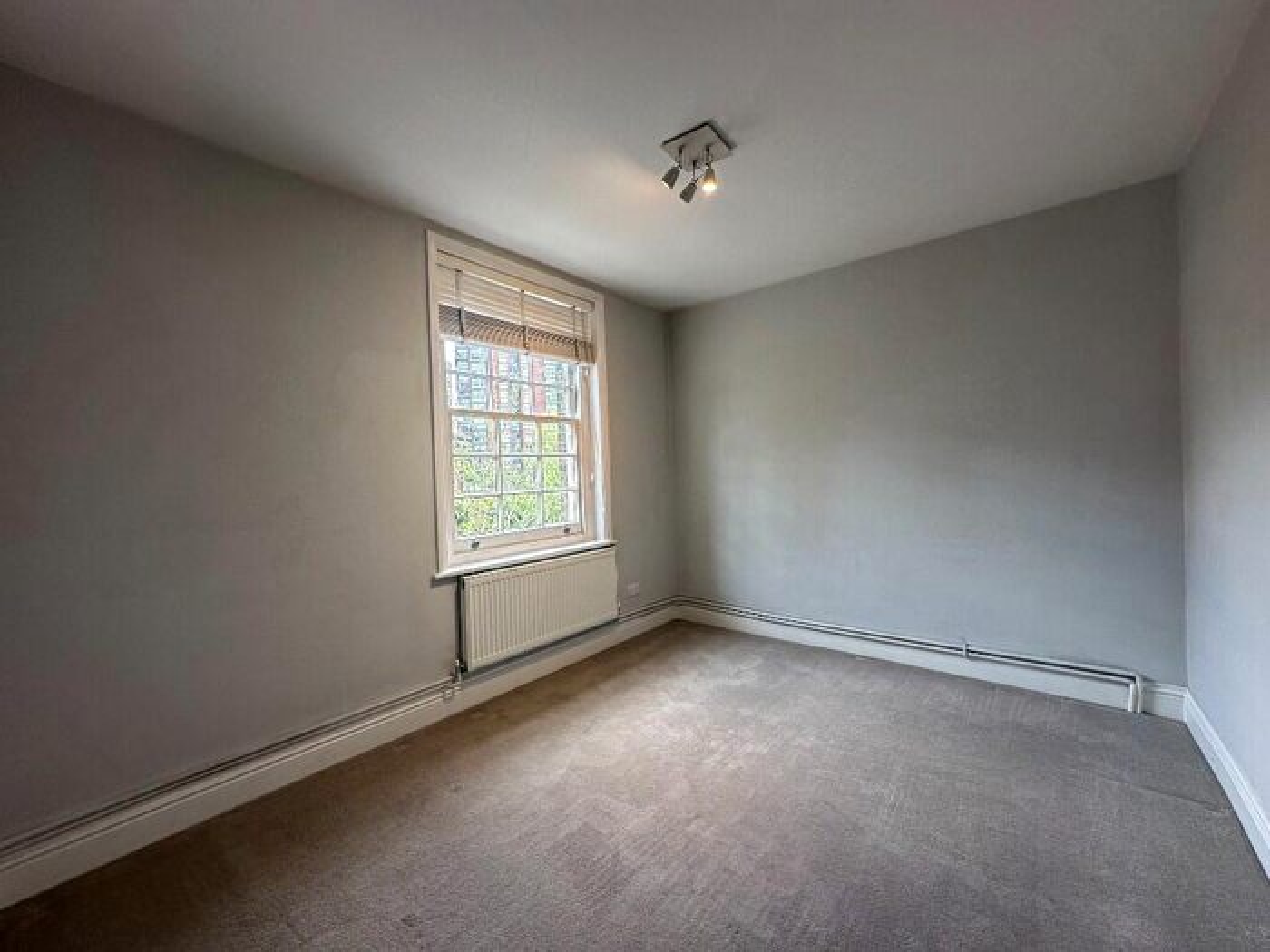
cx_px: 635
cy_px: 476
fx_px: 514
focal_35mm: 14
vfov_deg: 85.7
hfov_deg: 102.1
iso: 80
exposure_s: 1/100
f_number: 2.2
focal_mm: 2.22
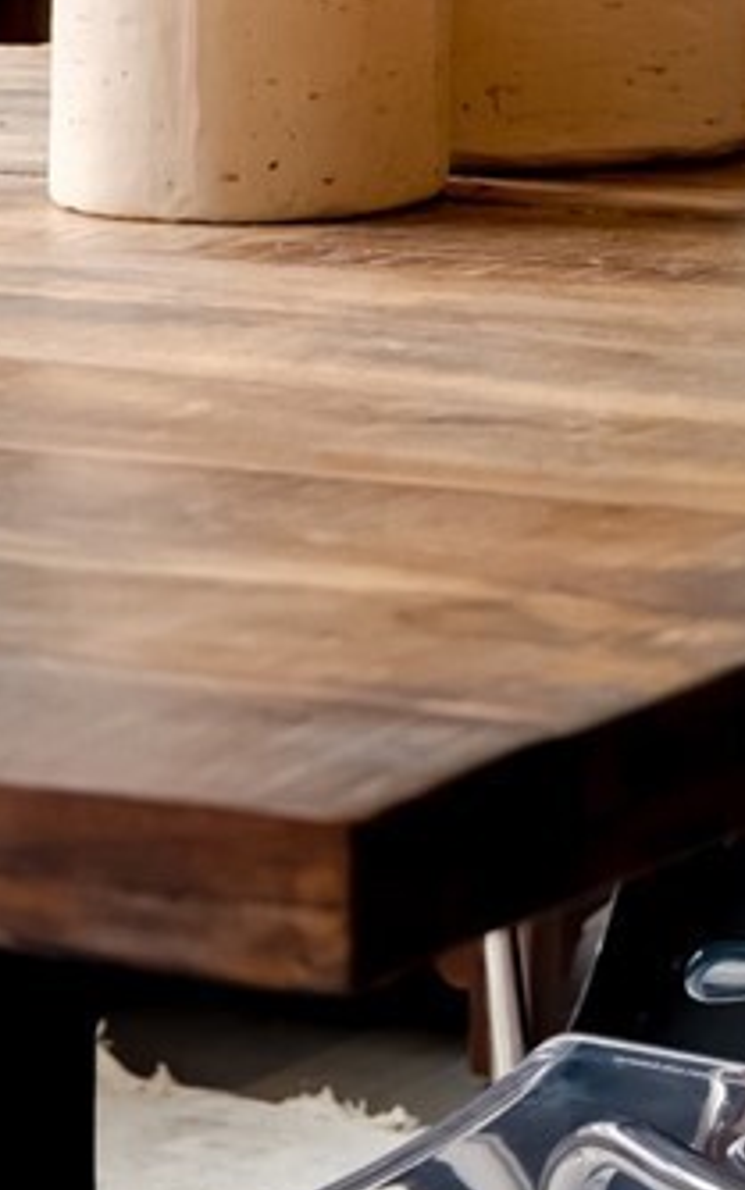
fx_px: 5875
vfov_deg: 11.2
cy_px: -509
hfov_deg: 7.2
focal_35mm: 181
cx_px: -143
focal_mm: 35
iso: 400
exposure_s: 1/4000
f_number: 4
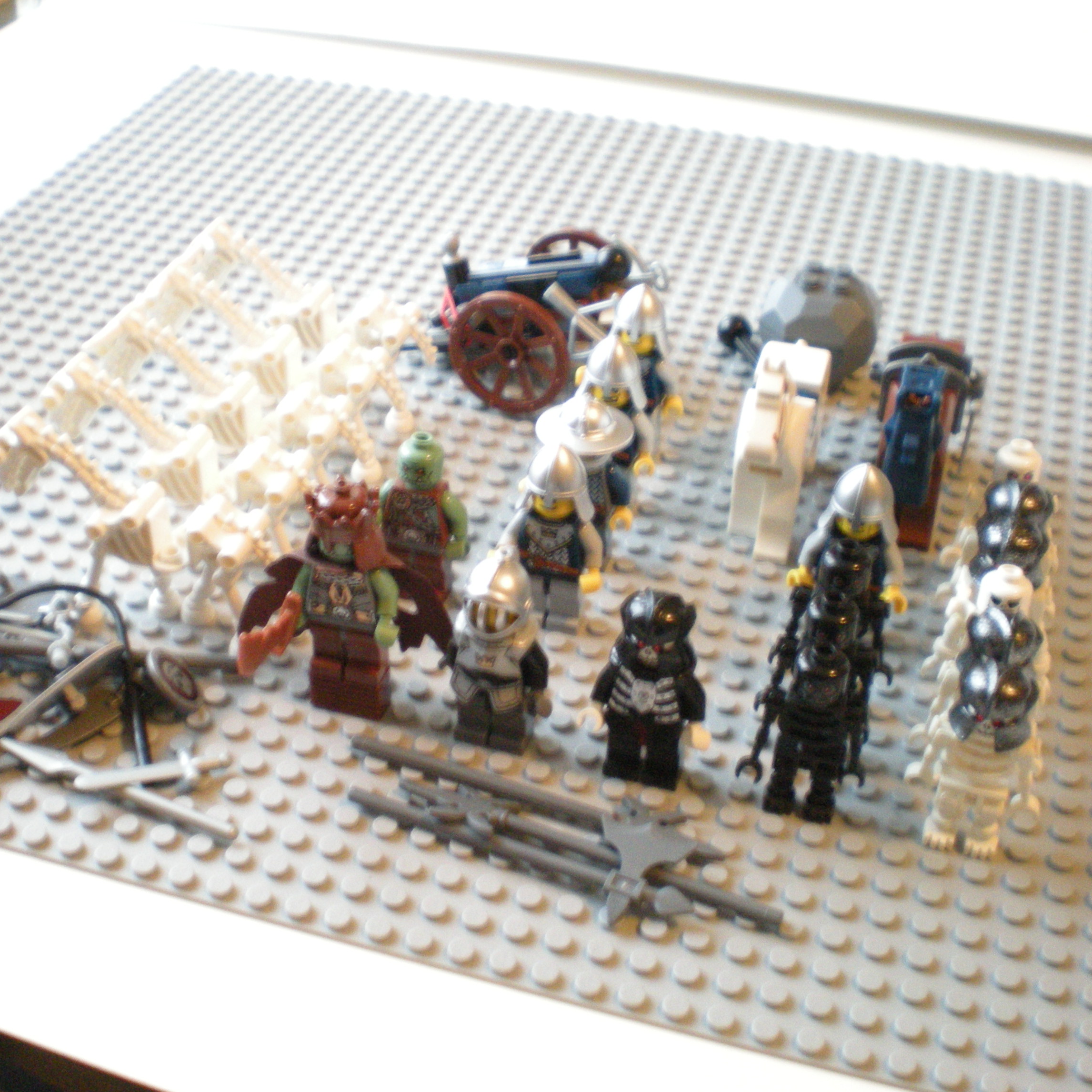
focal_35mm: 45
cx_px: 507
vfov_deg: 37.6
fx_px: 1606
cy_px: 548
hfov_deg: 37.5
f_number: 3.1
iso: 400
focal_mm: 6.3
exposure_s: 1/4.7
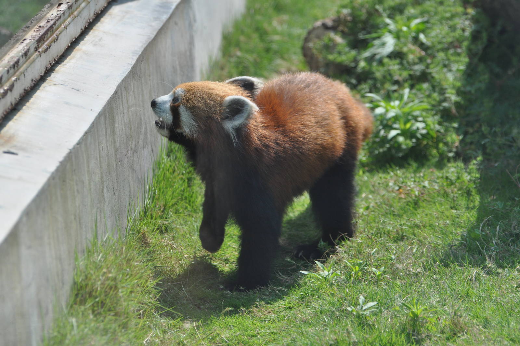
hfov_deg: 9.5
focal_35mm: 218
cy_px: 173
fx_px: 3138
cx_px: 260
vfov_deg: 6.3
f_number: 4.8
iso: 400
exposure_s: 1/1000
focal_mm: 145
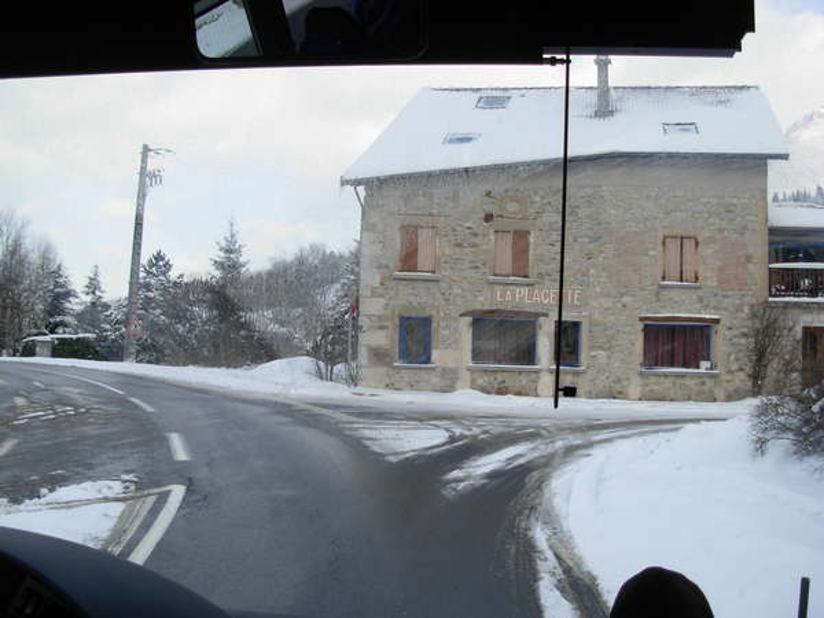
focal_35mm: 38
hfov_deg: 49.0
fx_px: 905
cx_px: 412
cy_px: 309
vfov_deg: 37.7
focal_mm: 6.3
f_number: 2.9
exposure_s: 1/575
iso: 79
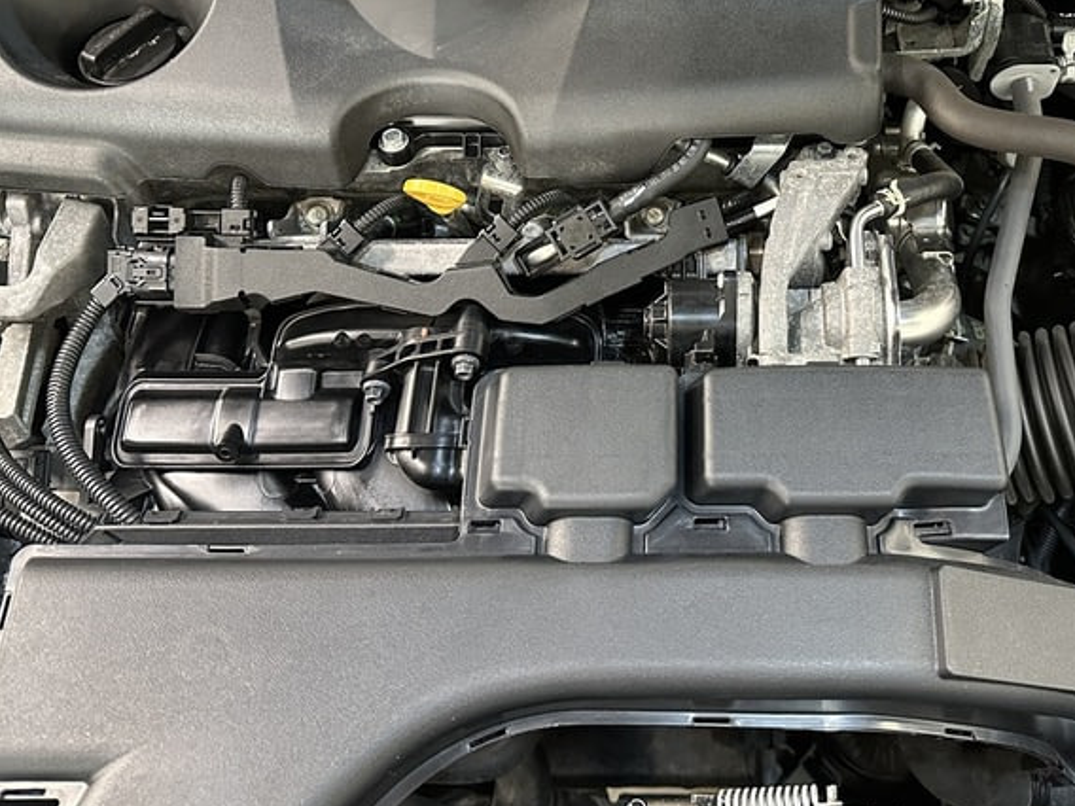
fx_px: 1180
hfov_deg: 48.3
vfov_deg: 36.6
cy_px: 181
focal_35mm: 38
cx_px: 698
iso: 800
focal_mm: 6.86
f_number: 1.78
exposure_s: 1/33
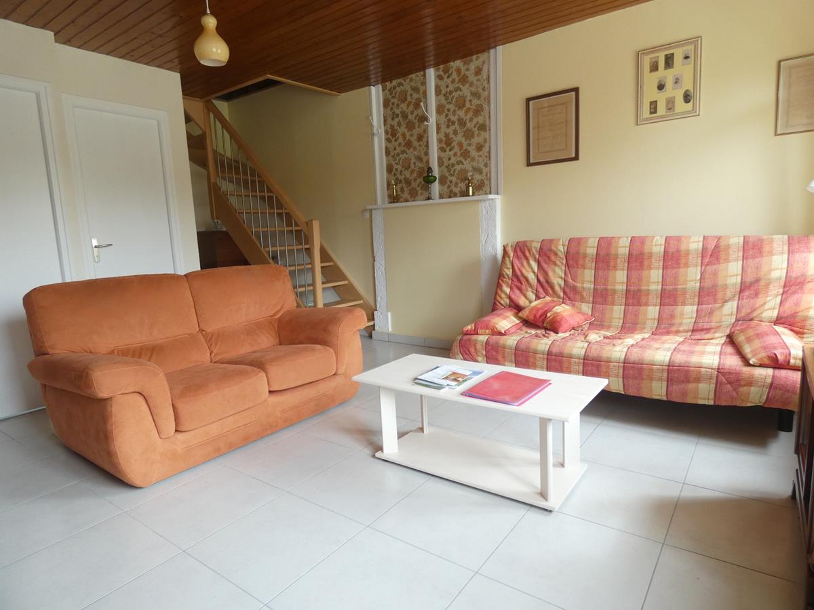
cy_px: 305
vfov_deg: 66.0
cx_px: 407
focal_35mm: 20
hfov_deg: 81.7
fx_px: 470
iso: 200
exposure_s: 1/60
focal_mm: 3.6
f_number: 2.8
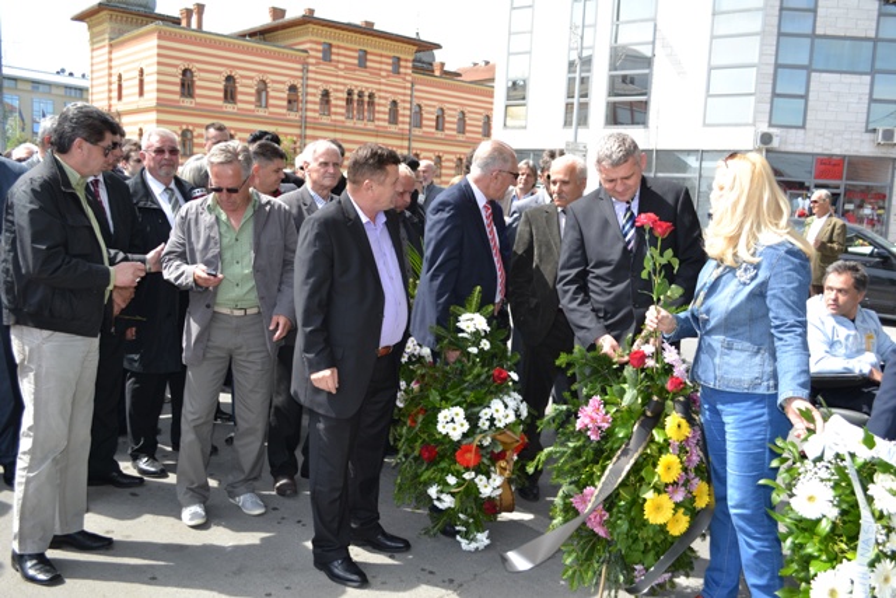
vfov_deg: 40.0
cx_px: 448
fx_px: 821
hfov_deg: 57.2
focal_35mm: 33
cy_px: 299
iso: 100
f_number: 5
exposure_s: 1/200
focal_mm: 22
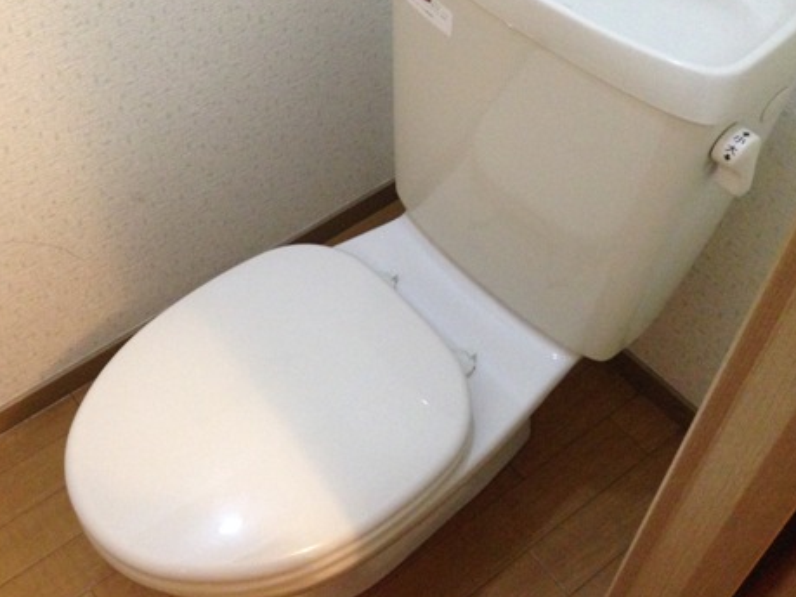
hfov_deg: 40.6
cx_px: 250
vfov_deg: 31.3
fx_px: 1058
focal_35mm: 46
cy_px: 198
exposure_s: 1/17
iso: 400
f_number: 2.4
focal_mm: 4.12
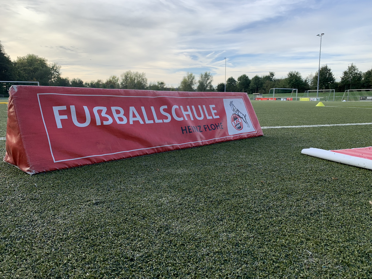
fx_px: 279
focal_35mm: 26
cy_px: 140
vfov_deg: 53.1
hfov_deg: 67.3
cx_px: 186
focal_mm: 4.25
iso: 25
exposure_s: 1/1021
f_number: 1.8
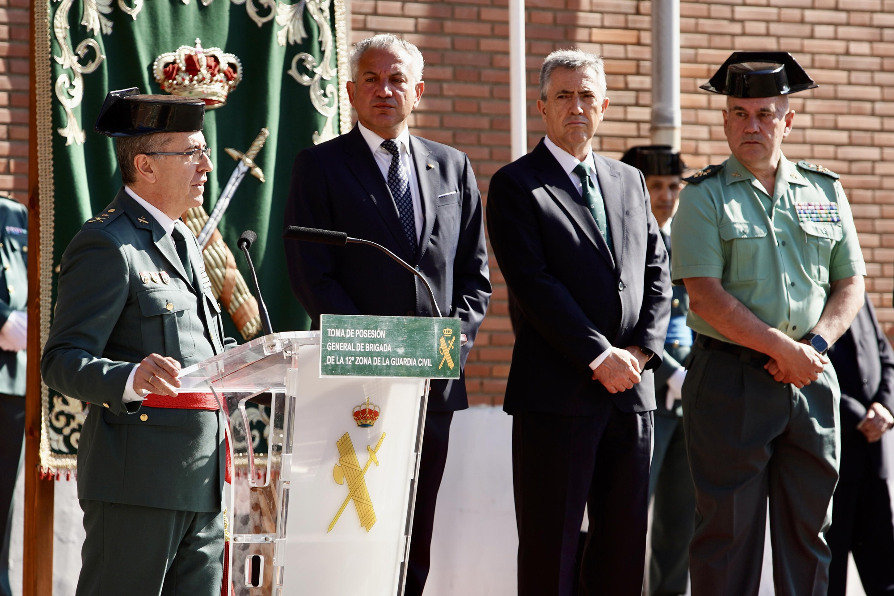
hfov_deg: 10.3
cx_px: 447
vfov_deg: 6.9
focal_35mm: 200
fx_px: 4966
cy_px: 298
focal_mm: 200
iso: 200
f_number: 6.3
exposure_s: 1/400
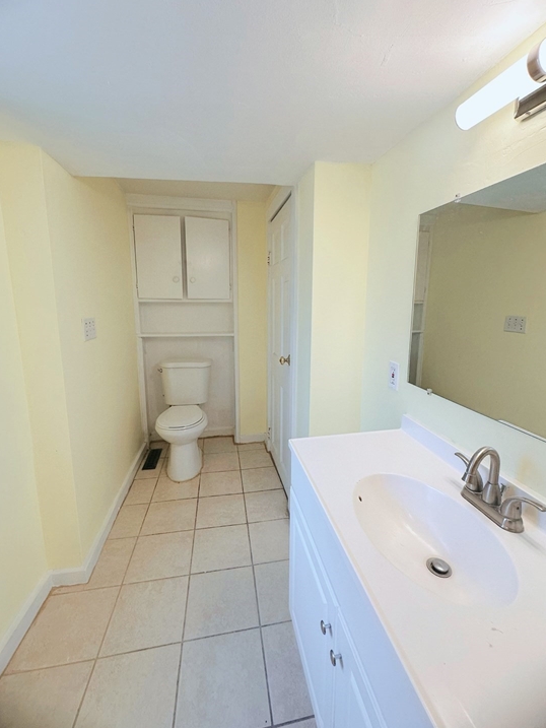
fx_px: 315
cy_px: 345
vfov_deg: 98.1
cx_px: 282
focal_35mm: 15
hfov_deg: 81.7
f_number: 2.2
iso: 125
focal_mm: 2.22
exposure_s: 1/120
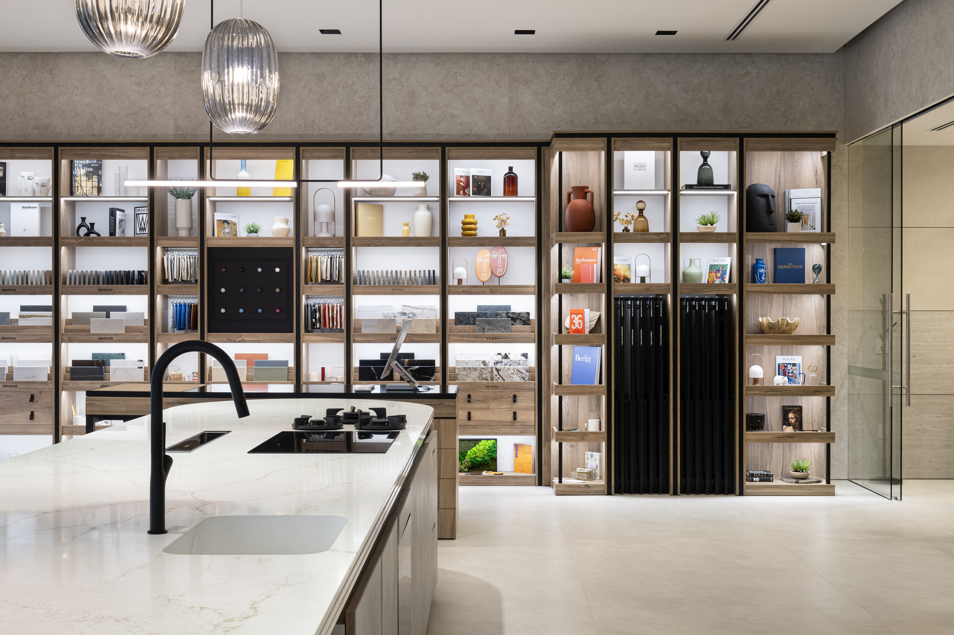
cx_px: 477
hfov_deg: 43.6
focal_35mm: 45
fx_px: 1192
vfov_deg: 29.9
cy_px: 318
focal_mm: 30
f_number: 10
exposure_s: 1/2
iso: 320
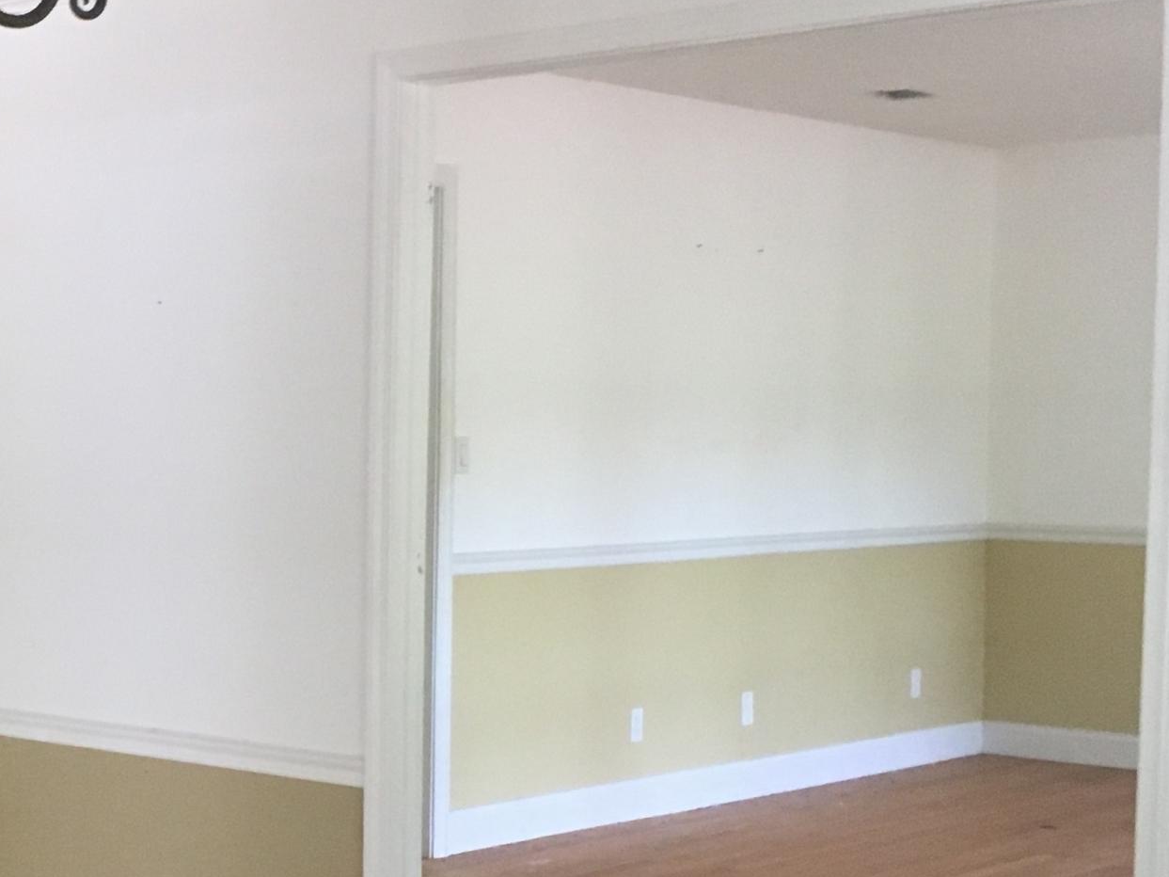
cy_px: 568
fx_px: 2364
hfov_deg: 25.9
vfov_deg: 20.9
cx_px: -79
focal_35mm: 70
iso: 125
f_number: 2.2
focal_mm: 4.15
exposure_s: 1/30
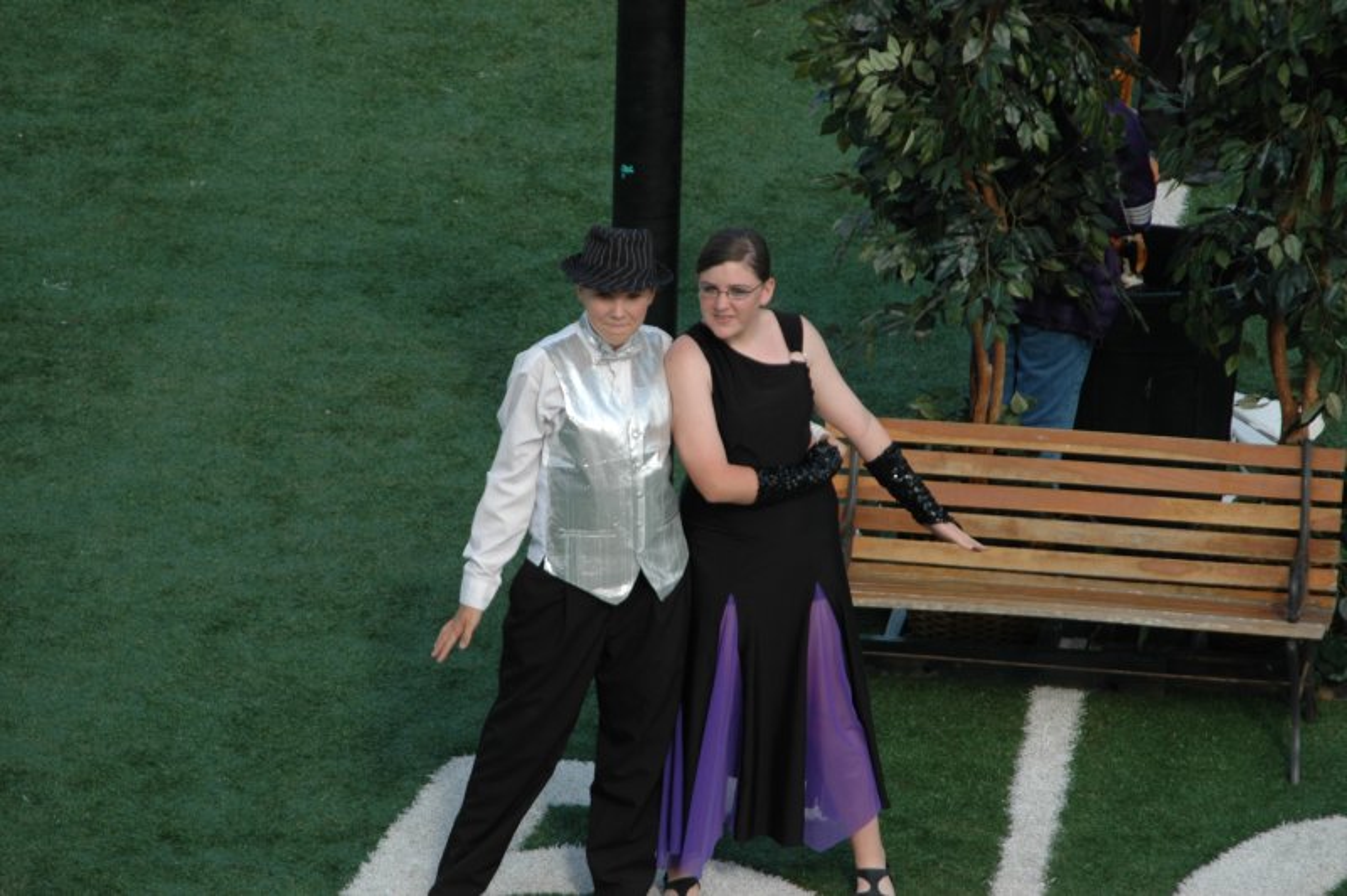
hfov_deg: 3.8
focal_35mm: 540
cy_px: 448
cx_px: 674
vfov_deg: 2.5
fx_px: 20188
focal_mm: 360
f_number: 5.6
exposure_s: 1/400
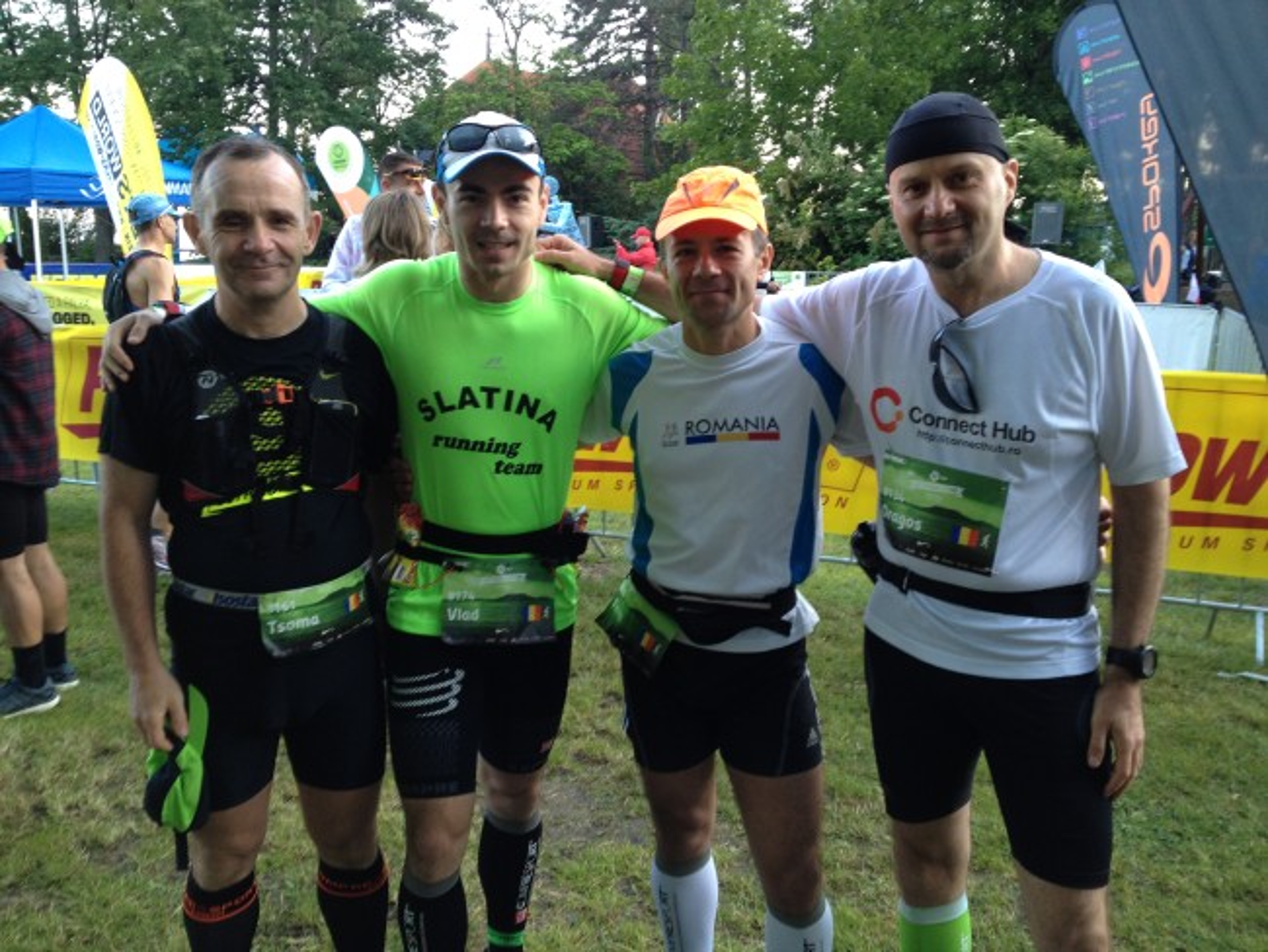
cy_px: 476
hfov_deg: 52.6
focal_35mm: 35
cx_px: 634
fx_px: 1283
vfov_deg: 40.7
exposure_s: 1/40
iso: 50
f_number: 2.4
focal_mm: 4.28
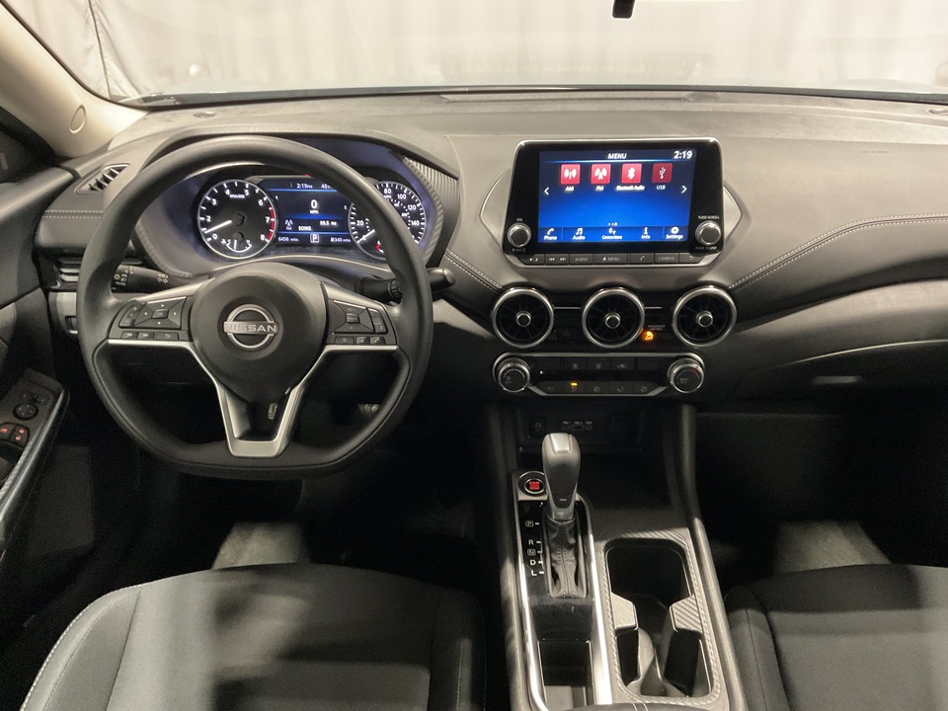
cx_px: 474
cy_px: 356
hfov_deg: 61.7
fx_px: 794
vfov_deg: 48.2
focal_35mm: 29
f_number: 1.8
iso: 320
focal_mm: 3
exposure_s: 1/25
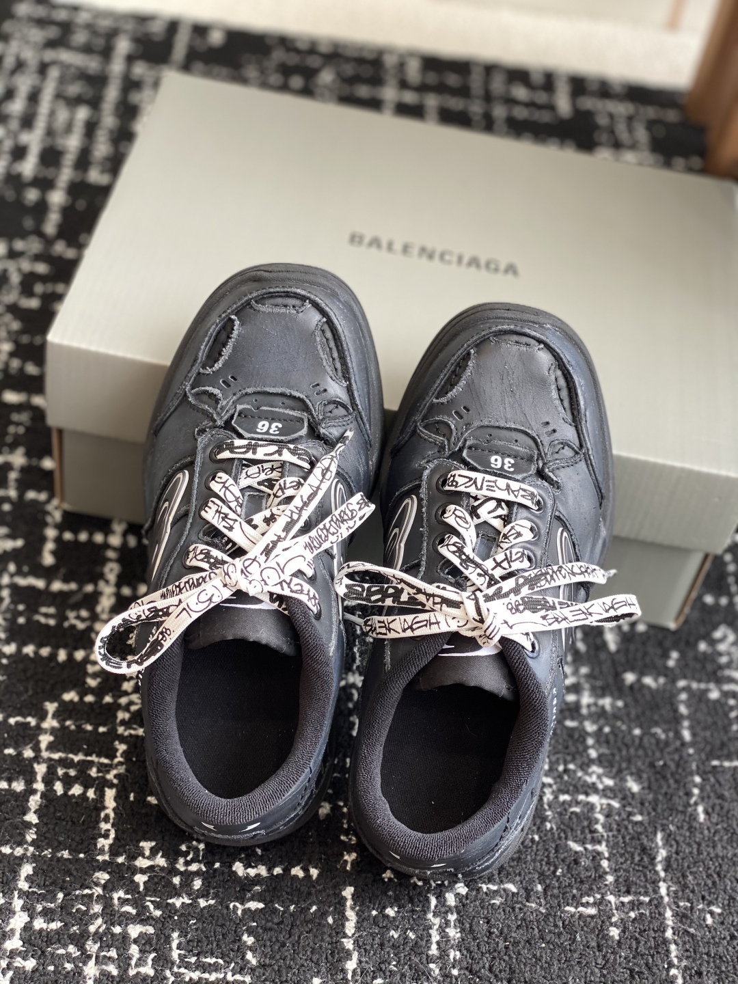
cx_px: 369
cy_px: 492
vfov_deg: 36.8
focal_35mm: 52
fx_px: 1478
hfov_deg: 28.0
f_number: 2
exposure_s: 1/122
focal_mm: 6
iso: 40
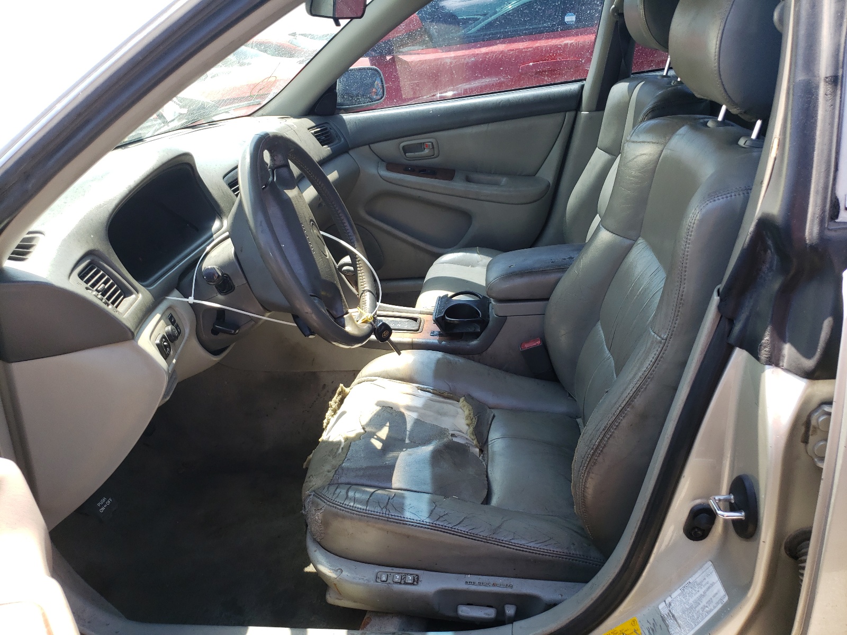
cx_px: 424
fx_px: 636
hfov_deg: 67.3
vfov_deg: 53.1
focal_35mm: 26
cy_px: 318
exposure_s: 1/435
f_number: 1.5
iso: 50
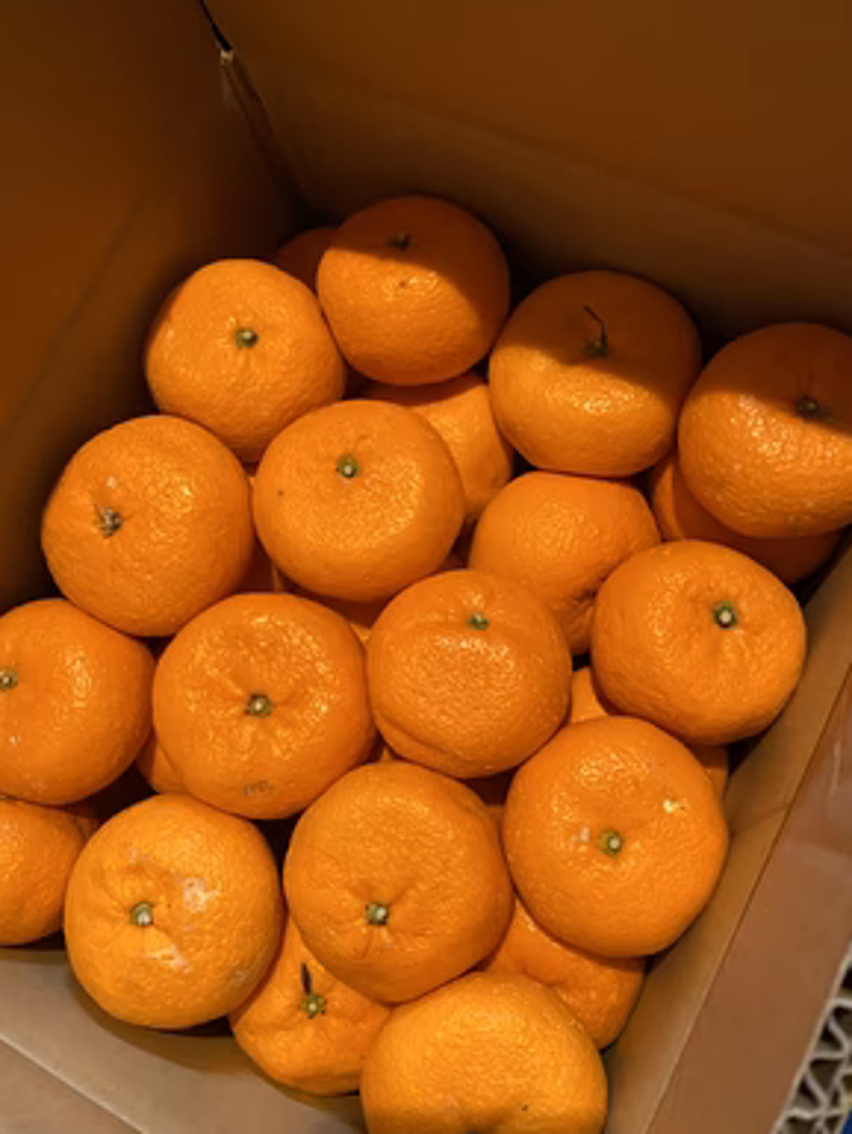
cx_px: 436
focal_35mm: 27
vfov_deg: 65.3
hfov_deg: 51.4
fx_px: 886
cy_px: 583
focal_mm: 4.25
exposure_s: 1/25
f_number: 1.8
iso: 640
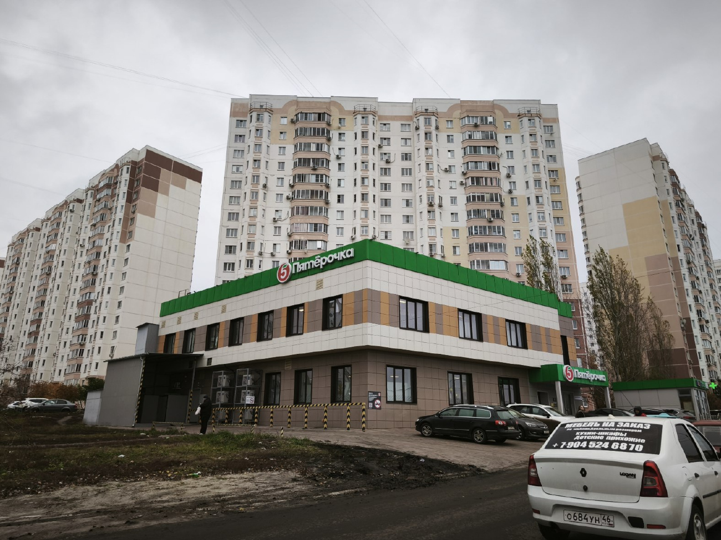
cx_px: 360
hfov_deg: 73.9
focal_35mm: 23
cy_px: 270
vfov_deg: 58.9
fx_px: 479
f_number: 1.7
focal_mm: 5.35
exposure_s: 1/756
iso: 80
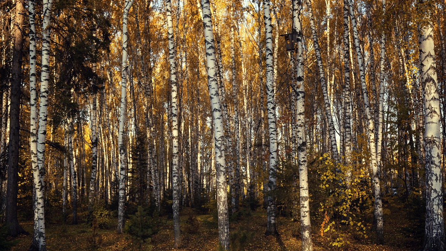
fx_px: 497
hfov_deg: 48.3
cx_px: 222
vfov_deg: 28.3
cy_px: 151
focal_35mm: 42
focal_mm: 26
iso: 200
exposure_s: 1/400
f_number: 4
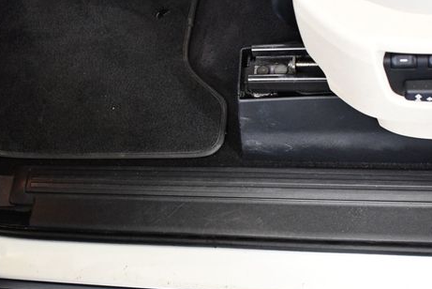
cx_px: 248
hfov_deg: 39.5
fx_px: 600
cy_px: 185
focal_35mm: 50
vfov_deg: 26.9
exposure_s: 1/100
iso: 3200
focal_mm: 18
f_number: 3.5
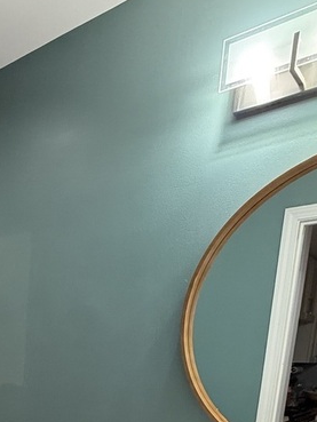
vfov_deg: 38.3
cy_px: 460
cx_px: -53
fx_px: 500
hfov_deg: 30.5
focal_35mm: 41
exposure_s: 1/60
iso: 500
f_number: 2.2
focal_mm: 2.22
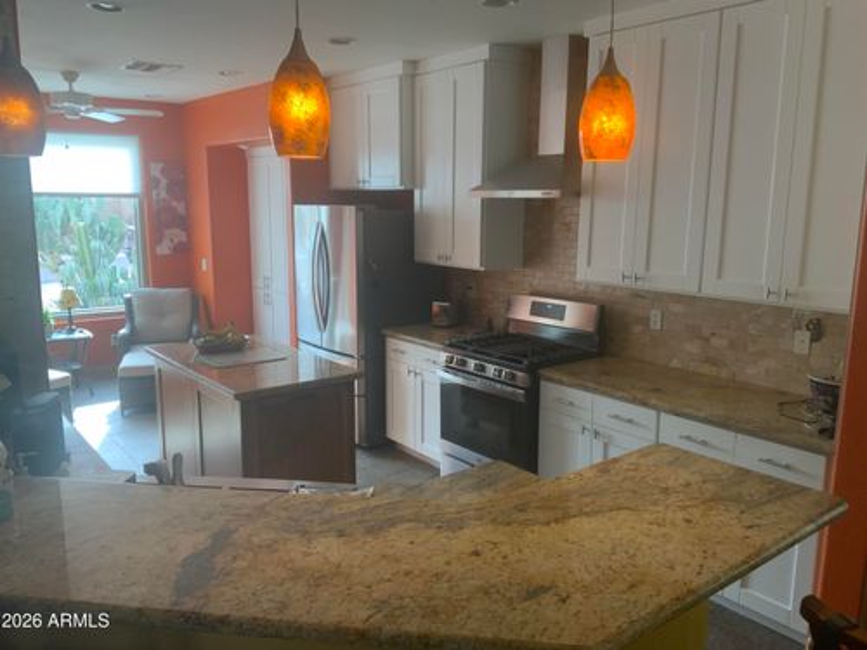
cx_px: 434
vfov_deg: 48.2
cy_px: 325
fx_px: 726
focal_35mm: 29
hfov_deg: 61.7
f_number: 1.8
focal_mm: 3
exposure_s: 1/120
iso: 64
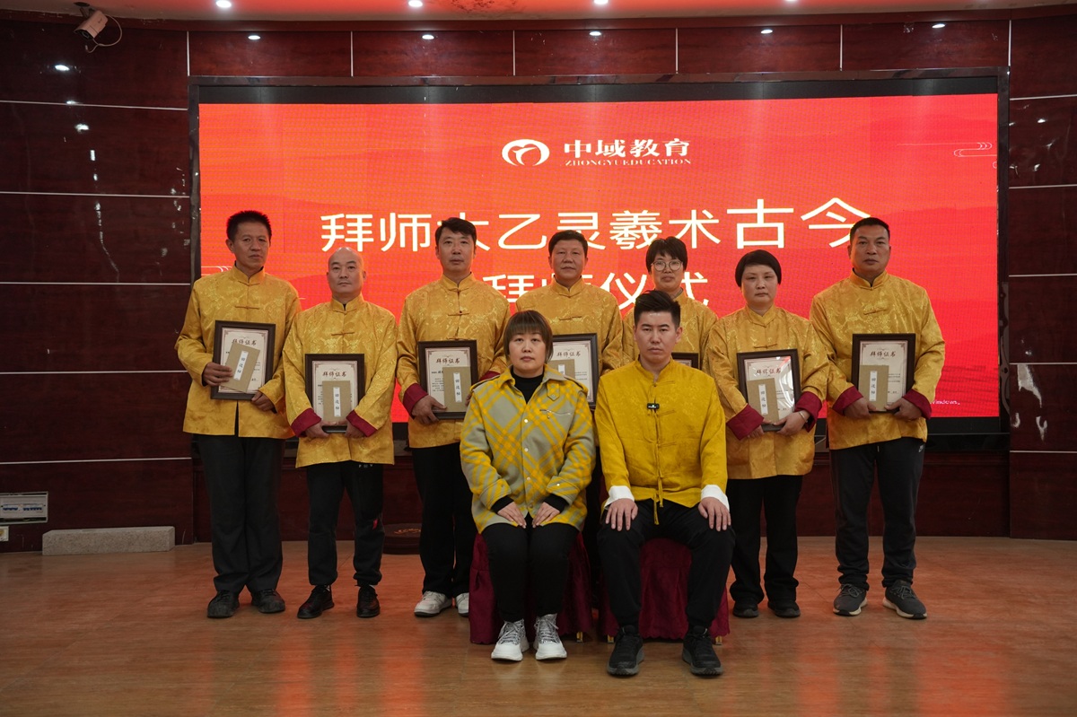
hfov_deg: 51.9
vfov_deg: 35.9
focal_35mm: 37
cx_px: 538
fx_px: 1106
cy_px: 358
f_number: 3.2
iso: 1600
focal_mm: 37
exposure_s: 1/100
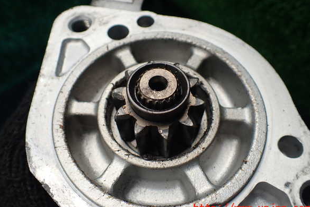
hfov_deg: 58.7
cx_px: 154
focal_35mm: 32
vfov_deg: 41.1
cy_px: 96
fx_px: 276
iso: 100
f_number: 2.3
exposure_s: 1/125
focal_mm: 5.4
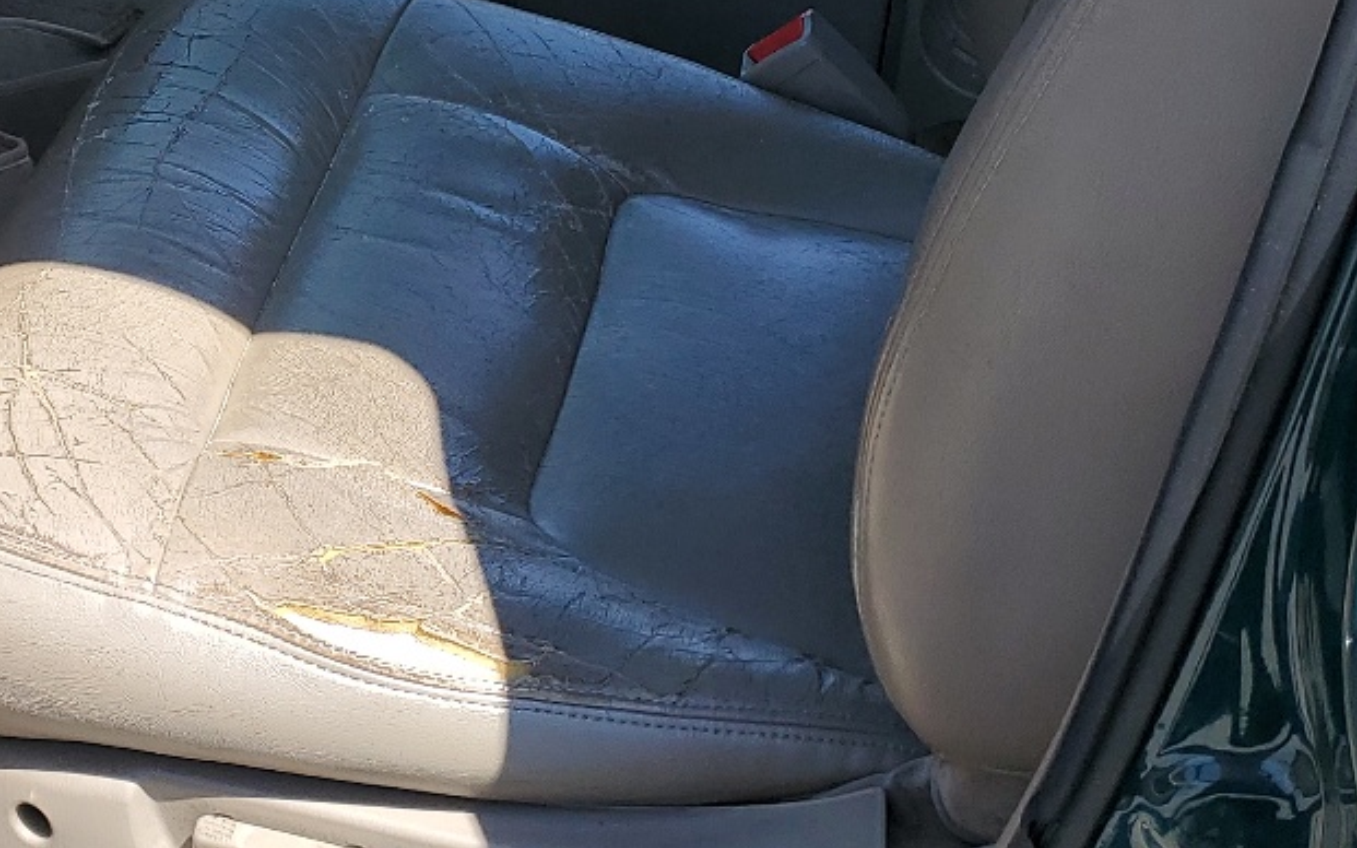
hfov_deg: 28.1
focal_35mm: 71
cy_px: 133
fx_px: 2626
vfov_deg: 18.1
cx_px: 192
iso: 50
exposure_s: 1/1667
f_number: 1.5
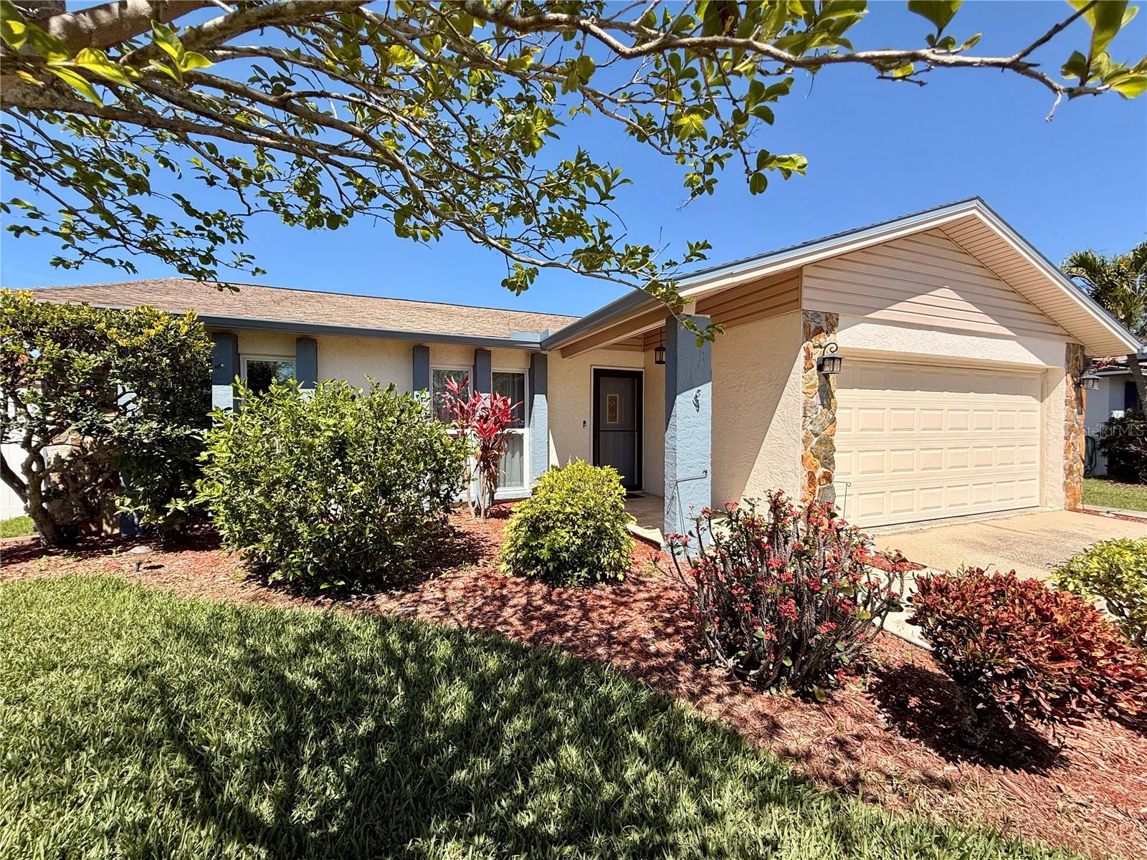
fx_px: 464
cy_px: 430
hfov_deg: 102.1
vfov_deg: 85.7
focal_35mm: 14
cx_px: 574
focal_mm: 2.22
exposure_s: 1/1259
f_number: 2.2
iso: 50
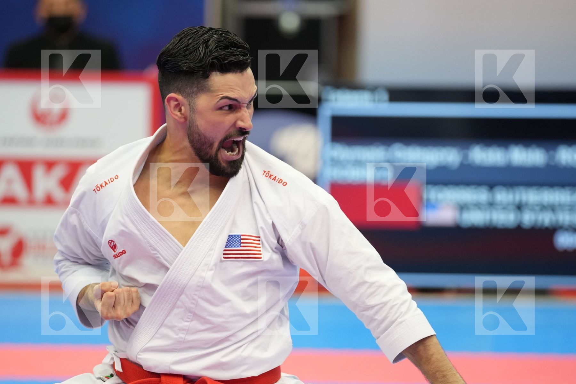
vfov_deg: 5.5
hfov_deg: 8.2
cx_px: 288
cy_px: 192
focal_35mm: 250
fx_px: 4000
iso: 1250
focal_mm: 167
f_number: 2.8
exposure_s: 1/500
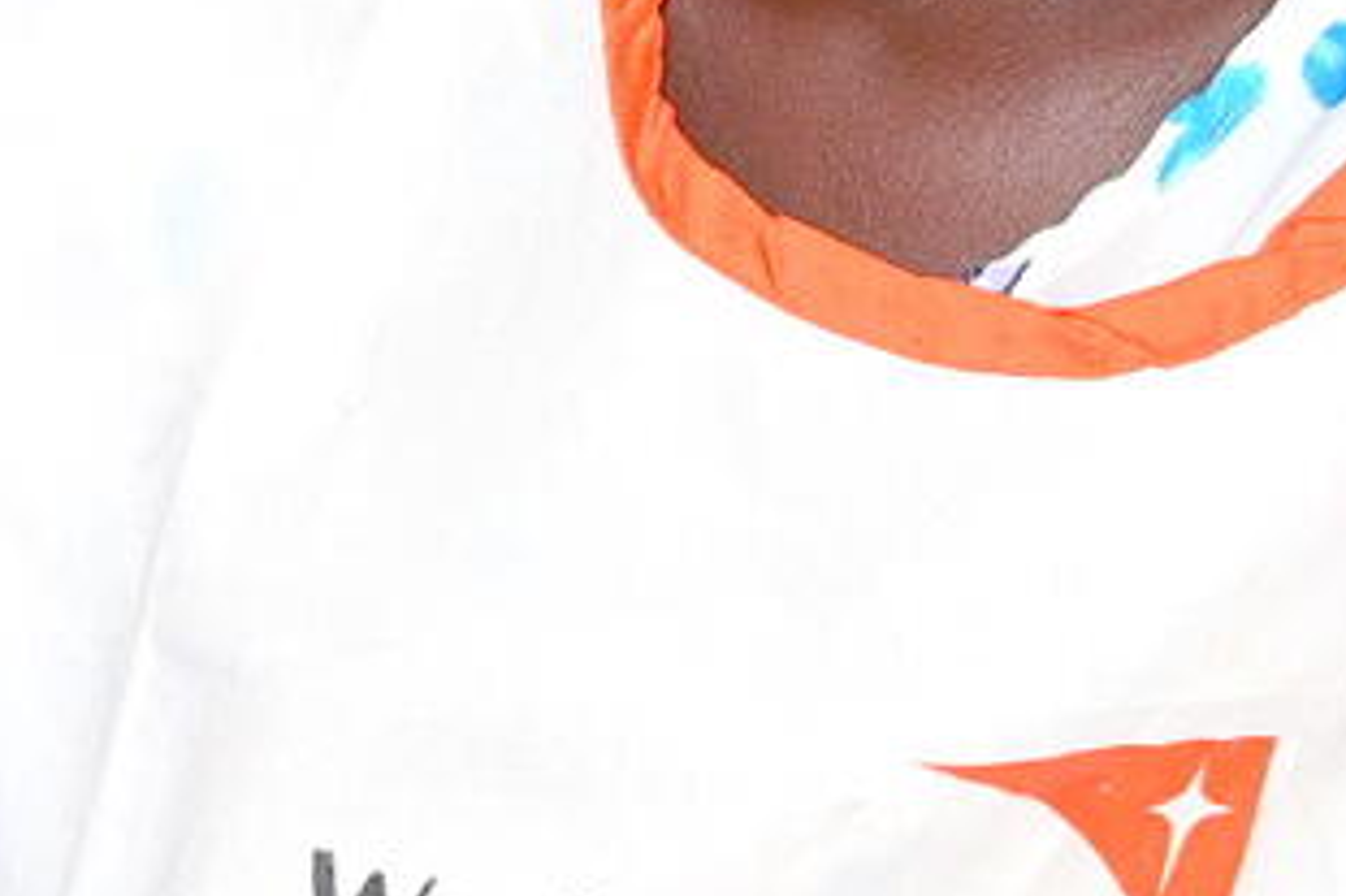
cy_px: 608
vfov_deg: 3.7
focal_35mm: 367
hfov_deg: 5.5
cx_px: -948
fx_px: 13714
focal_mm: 57
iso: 500
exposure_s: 1/100
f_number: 6.3
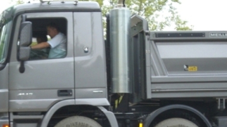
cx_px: 111
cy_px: 89
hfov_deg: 11.2
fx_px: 1161
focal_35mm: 193
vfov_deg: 6.3
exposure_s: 1/60
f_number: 5.2
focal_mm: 18.6
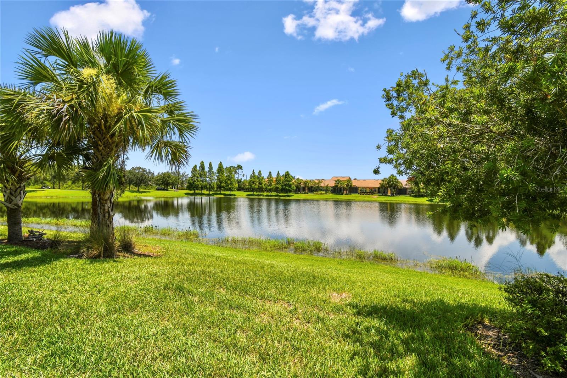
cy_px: 189
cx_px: 284
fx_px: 236
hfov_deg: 100.4
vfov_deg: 77.3
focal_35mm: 15
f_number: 7.1
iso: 100
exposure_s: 1/640
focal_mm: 10
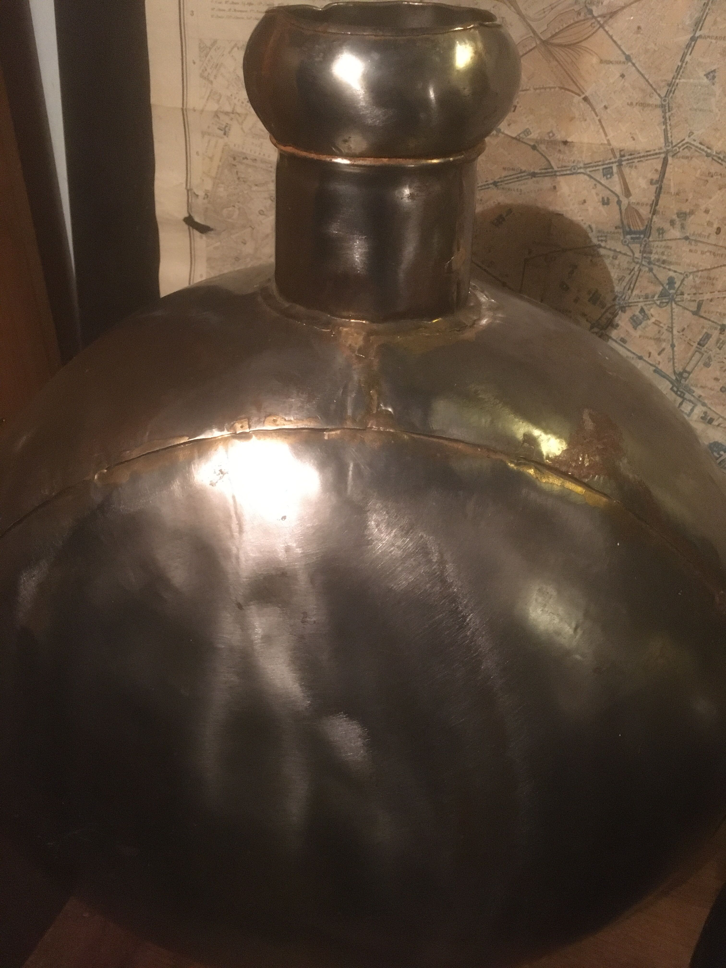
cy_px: 484
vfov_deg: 61.7
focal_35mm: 29
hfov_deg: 48.2
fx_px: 811
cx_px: 363
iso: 320
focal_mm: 4.15
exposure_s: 1/17
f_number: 2.2
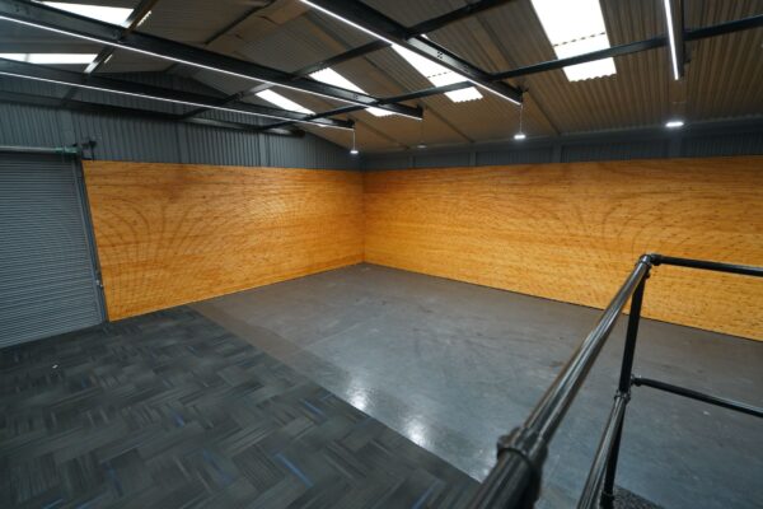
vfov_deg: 73.7
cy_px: 254
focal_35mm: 16
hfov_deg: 96.7
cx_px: 382
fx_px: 339
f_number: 4
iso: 1600
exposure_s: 1/160
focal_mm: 16
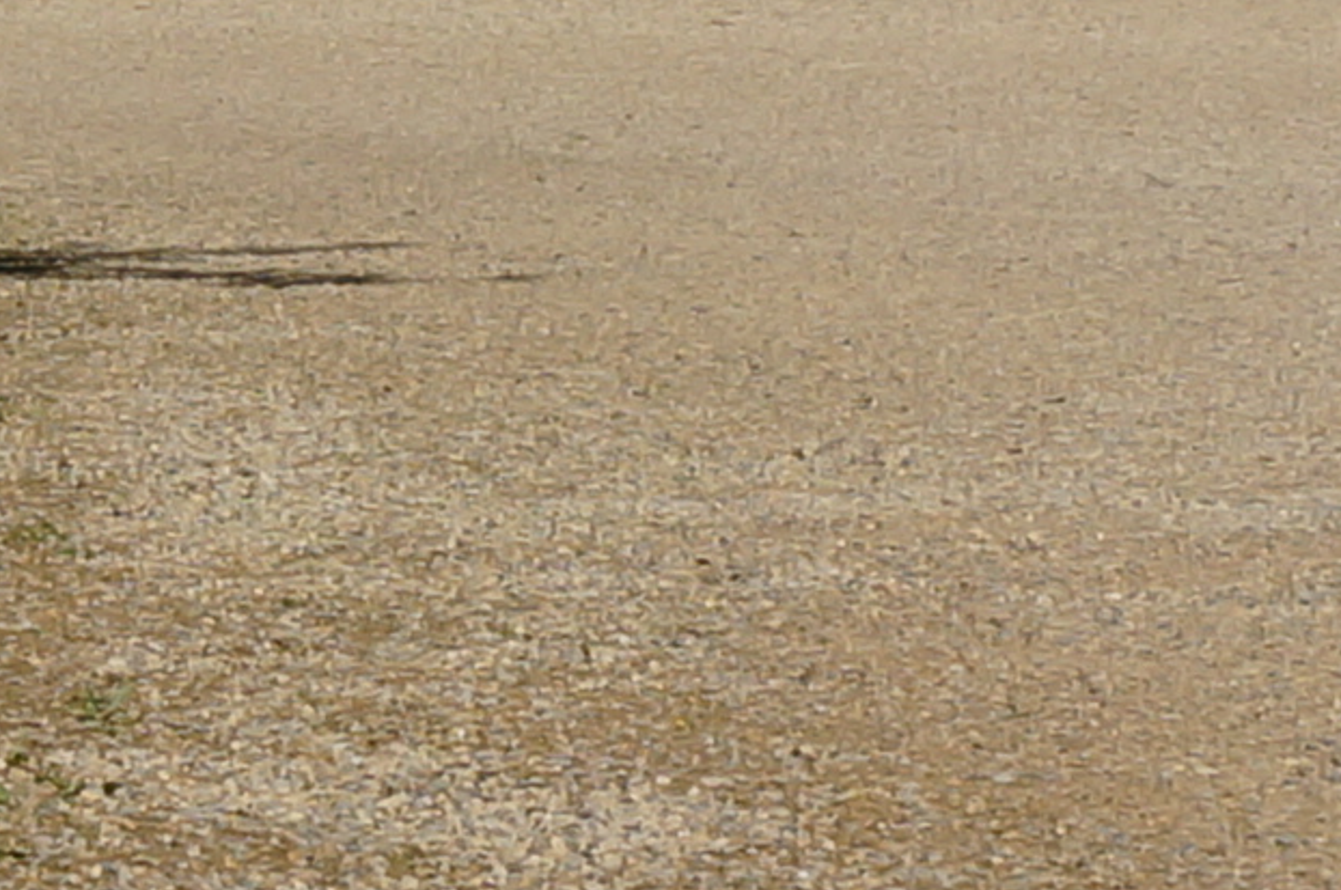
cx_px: -1048
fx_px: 9261
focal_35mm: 249
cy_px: -349
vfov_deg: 5.5
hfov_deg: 8.0
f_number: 13
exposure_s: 1/200
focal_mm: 21
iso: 100
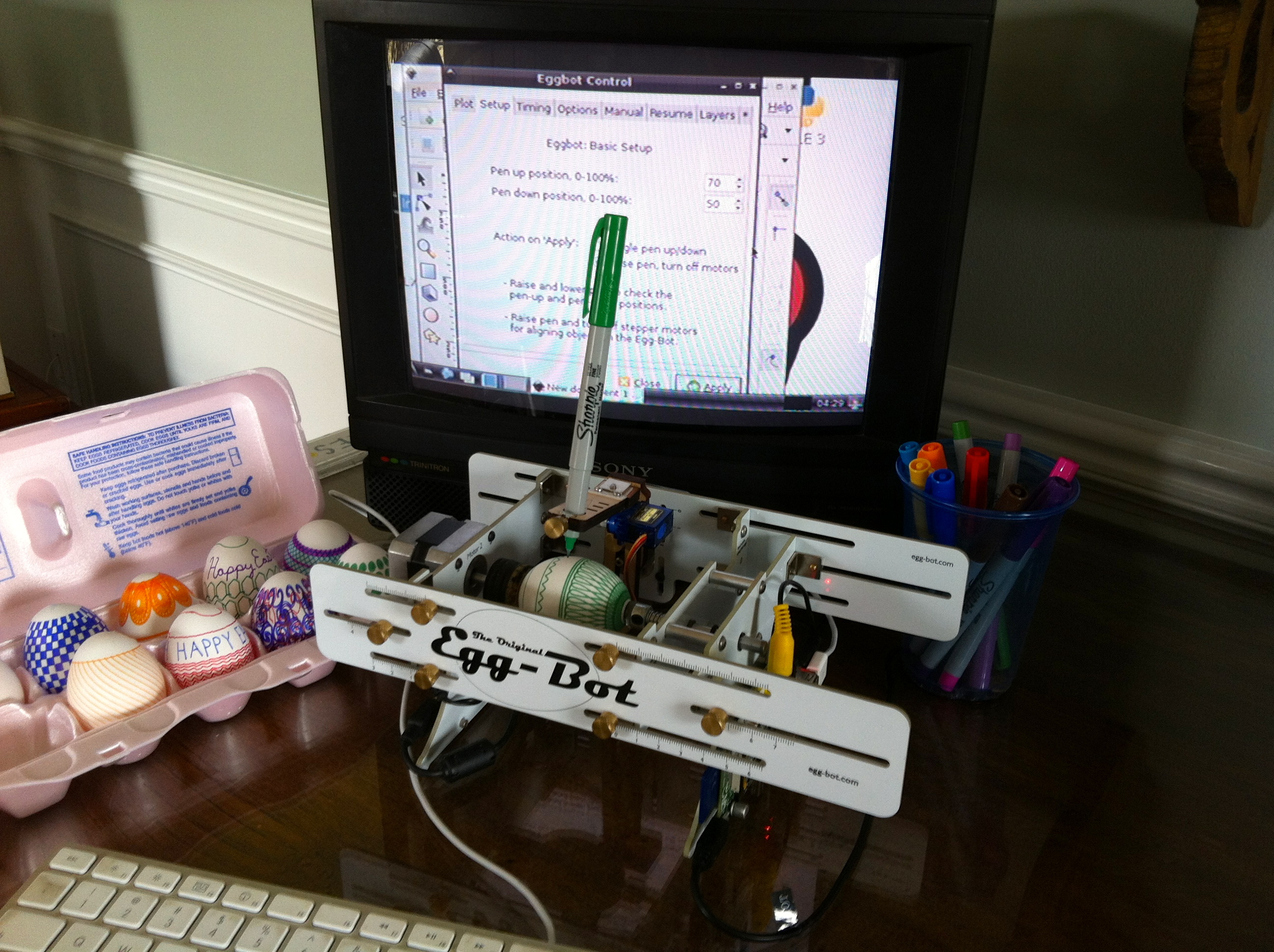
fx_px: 1286
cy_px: 476
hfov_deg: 52.7
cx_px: 637
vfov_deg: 40.6
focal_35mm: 35
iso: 80
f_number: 2.8
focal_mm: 3.85
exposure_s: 1/15
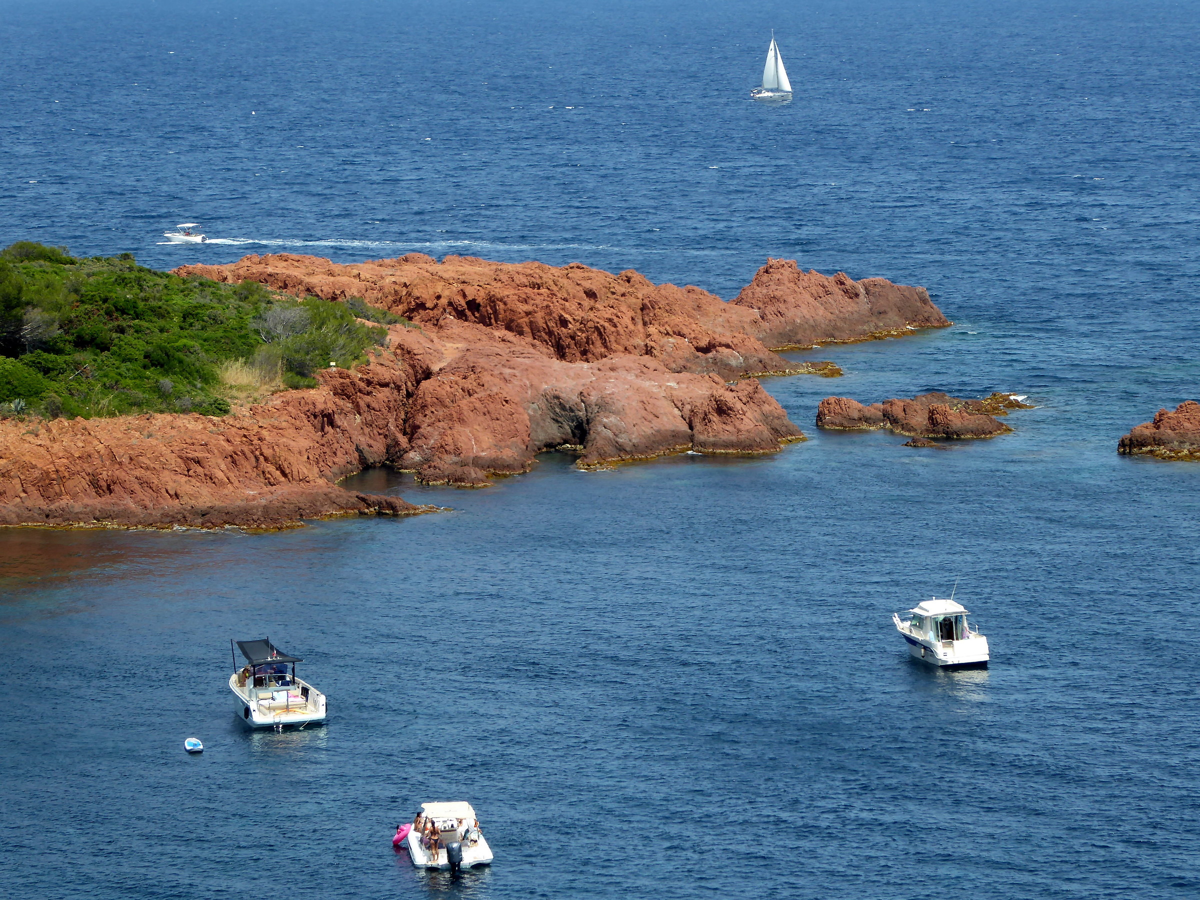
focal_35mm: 143
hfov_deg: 13.8
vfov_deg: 10.4
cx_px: 600
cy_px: 450
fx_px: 4957
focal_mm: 25.6
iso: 80
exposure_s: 1/250
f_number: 5.4
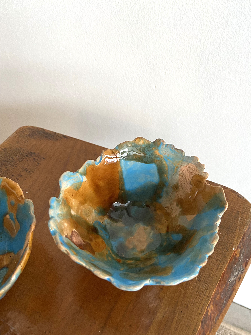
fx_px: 251
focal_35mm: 26
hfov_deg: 53.1
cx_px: 126
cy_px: 168
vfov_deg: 67.3
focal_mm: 4.25
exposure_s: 1/51
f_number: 1.8
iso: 500
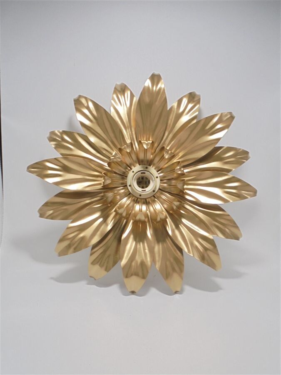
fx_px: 314
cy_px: 188
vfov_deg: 61.7
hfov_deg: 48.2
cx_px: 140
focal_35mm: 29
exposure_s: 1/30
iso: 100
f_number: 3.7
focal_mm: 5.3
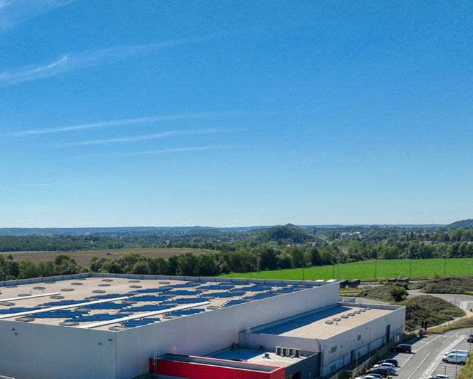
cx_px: 96
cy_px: 340
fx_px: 658
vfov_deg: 30.7
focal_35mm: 47
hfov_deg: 38.1
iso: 120
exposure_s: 1/240
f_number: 2.8
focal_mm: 12.3
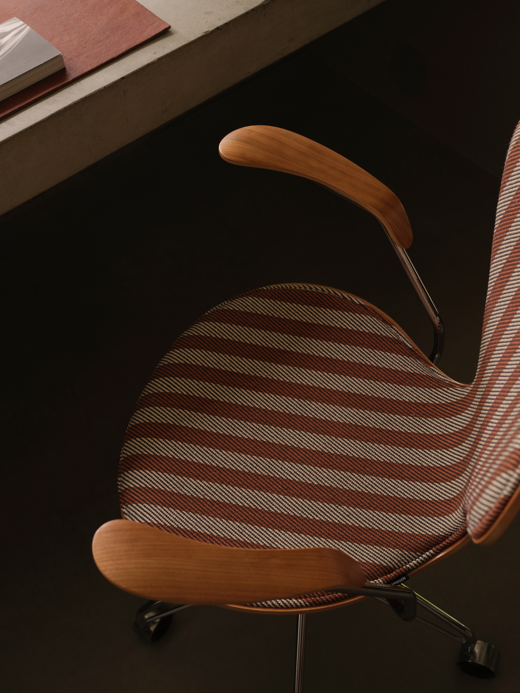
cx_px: 260
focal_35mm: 50
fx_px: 1001
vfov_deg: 38.2
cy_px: 346
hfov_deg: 29.1
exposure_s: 1/3
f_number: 8
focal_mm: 62.9
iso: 400
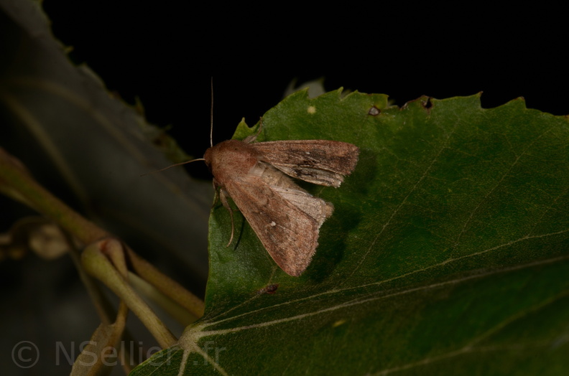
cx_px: 284
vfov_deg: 10.7
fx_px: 2010
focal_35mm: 128
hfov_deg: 16.1
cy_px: 188
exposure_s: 1/60
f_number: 25
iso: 100
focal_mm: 85
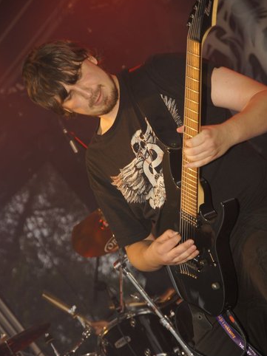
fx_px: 1184
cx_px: 133
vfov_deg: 17.1
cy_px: 186
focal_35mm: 115
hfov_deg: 12.9
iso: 100
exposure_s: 1/125
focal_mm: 70
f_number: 4
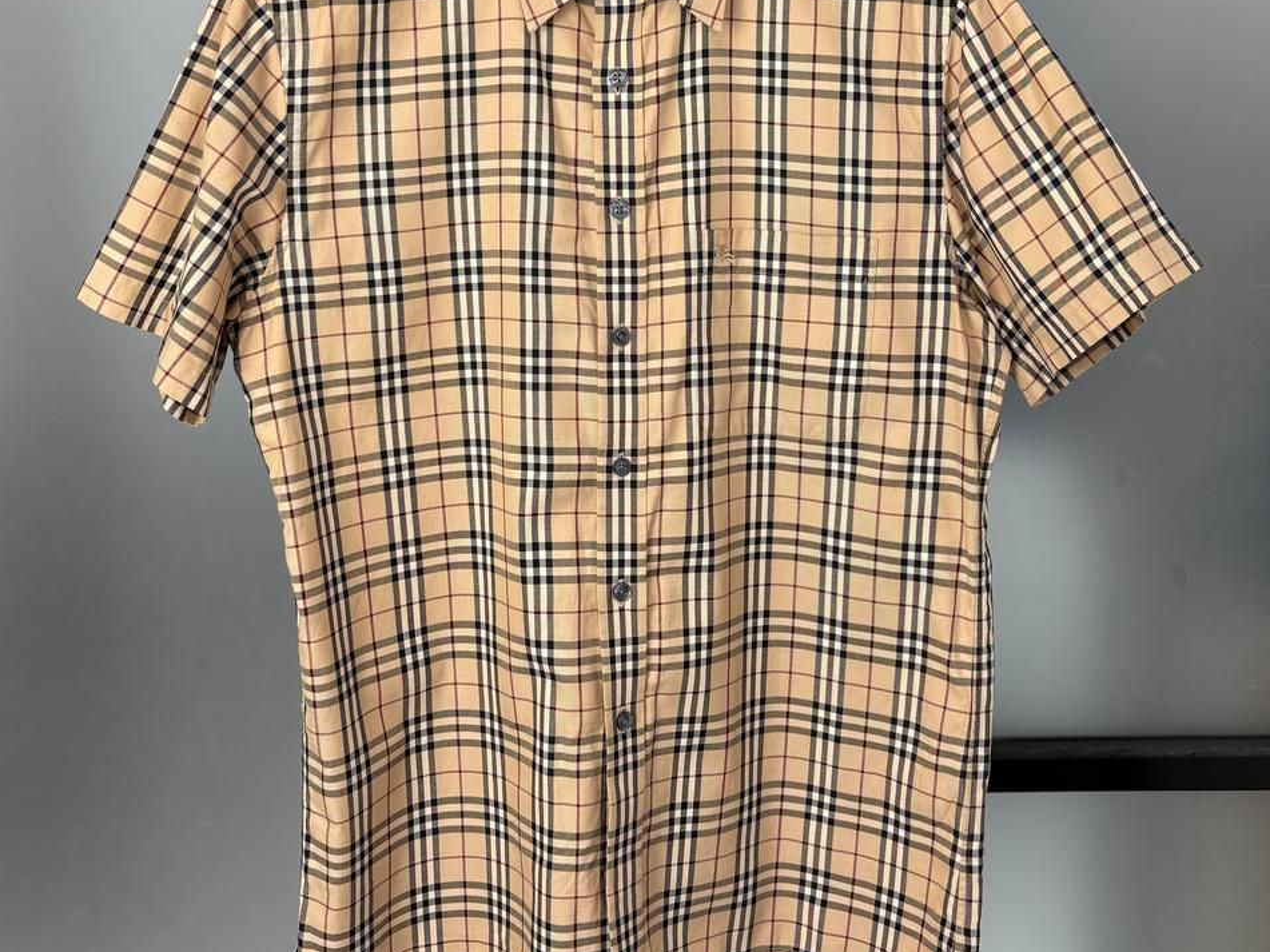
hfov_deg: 52.6
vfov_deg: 40.4
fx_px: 1284
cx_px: 640
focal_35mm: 35
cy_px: 348
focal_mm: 5.96
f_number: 1.6
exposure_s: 1/120
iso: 40
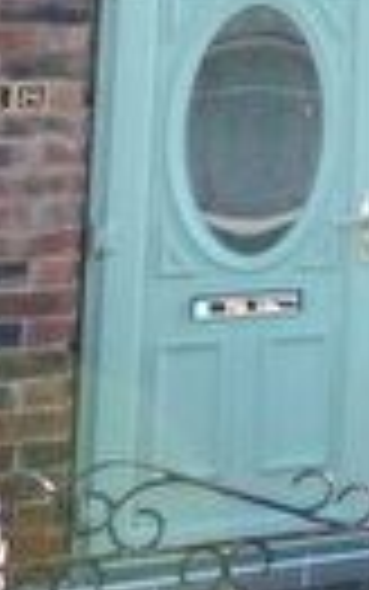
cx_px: 1107
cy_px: -56
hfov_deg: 10.8
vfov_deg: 23.7
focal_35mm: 82
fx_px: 1318
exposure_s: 1/125
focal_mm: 10
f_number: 5.6
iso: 140
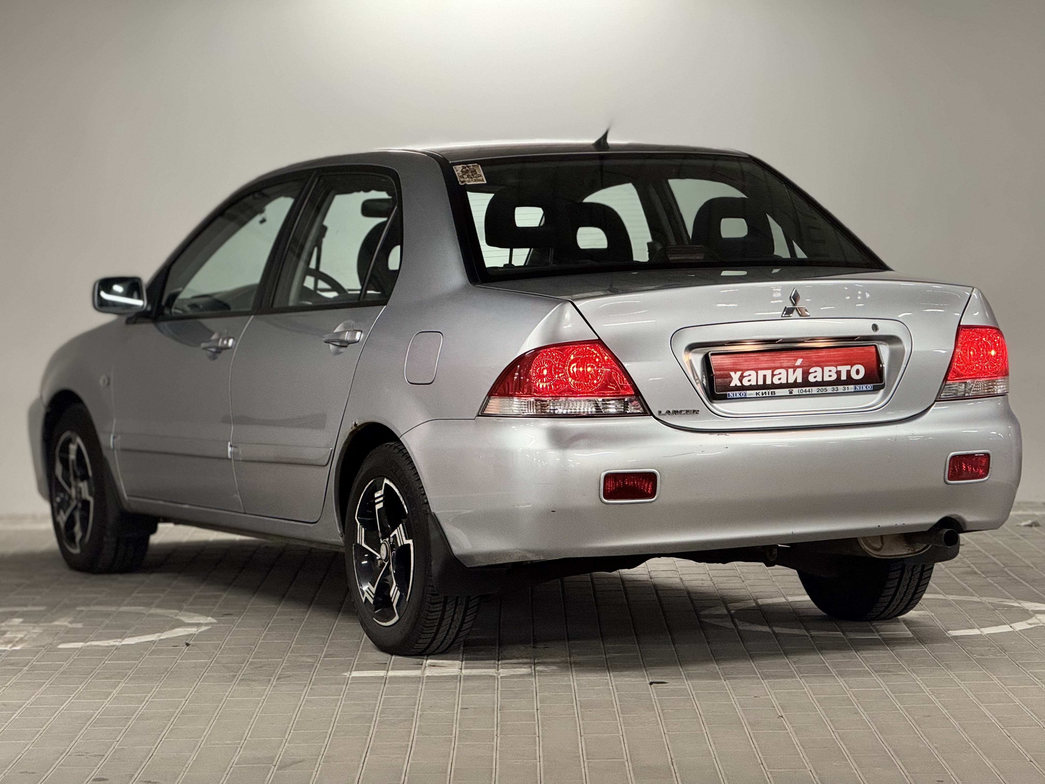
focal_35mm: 120
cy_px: 392
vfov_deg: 12.3
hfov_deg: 16.4
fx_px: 3623
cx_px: 522
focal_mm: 15.66
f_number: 2.8
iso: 250
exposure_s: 1/50
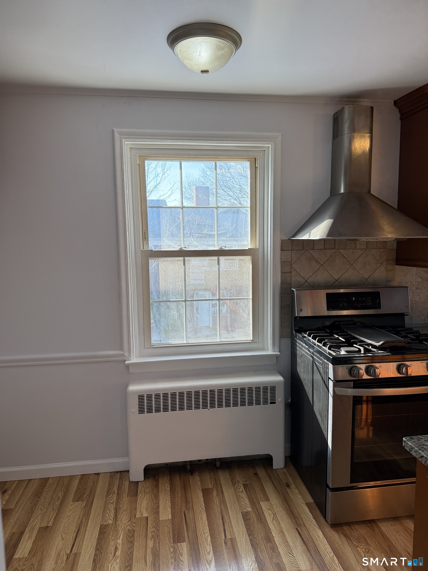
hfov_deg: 56.8
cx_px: 214
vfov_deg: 71.6
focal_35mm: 24
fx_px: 396
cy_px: 286
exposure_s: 1/419
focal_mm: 6.76
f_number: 1.78
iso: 100
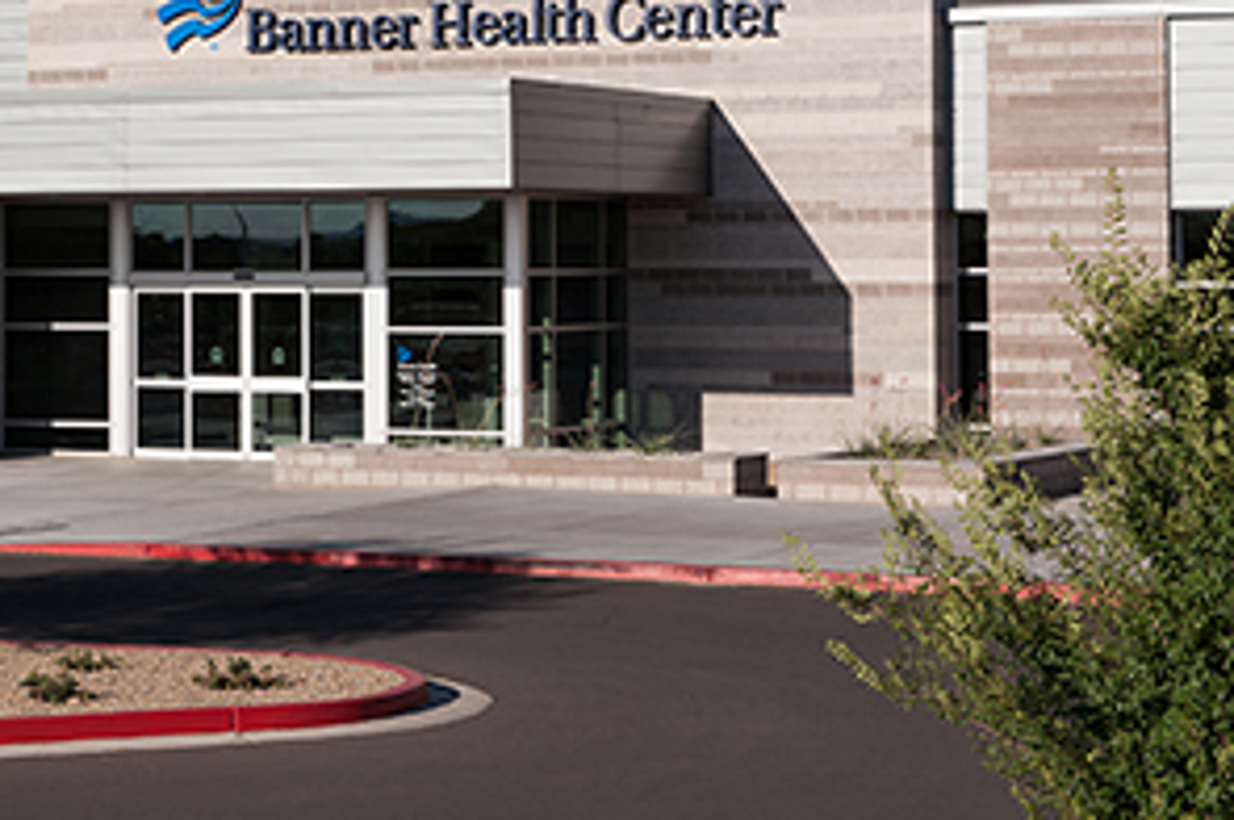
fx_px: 3219
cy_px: 188
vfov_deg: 14.5
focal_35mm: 94
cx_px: 293
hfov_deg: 21.5
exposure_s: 1/350
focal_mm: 58
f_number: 11
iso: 200
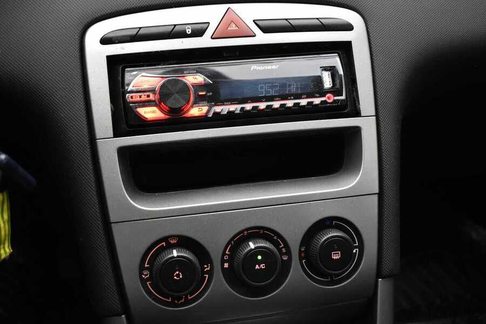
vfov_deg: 31.9
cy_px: 162
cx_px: 243
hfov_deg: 46.4
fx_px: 567
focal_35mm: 42
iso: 2800
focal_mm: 28
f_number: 4.2
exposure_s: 1/50
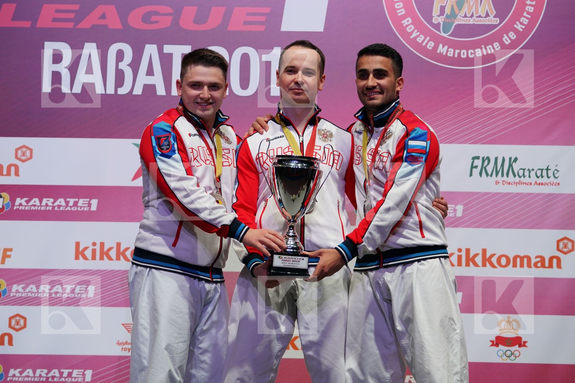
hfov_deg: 17.6
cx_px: 288
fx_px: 1853
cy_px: 192
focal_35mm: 116
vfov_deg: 11.8
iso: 640
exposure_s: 1/250
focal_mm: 116
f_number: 3.5
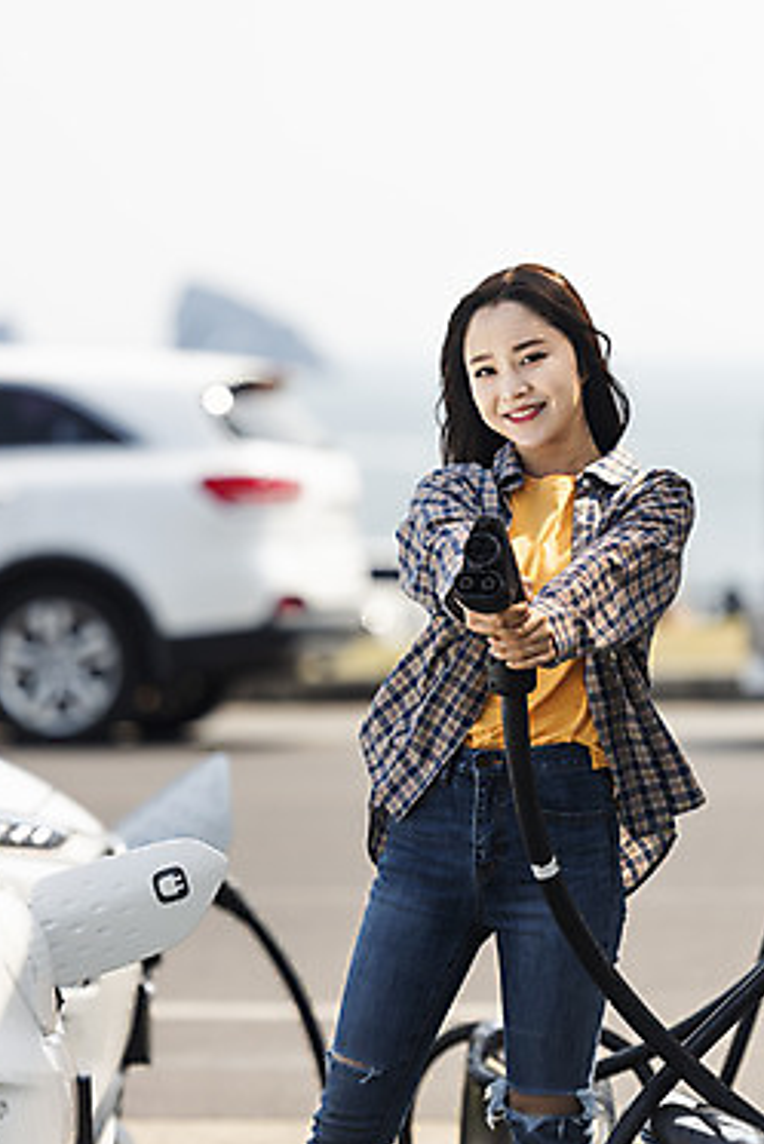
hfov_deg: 8.5
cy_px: 543
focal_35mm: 161
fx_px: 5120
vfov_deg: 12.8
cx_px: 388
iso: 100
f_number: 2.8
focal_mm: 150
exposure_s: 1/1600
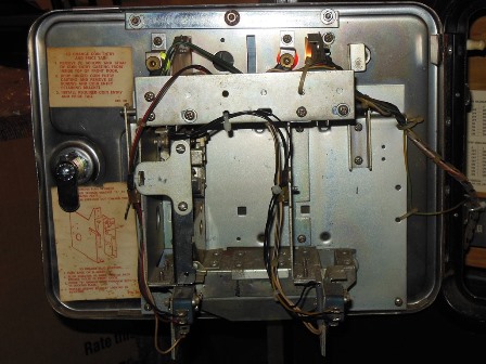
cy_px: 182
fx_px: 702
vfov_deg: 29.1
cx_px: 243
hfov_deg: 38.2
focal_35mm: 50
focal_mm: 8.9
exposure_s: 1/60
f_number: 4
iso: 125
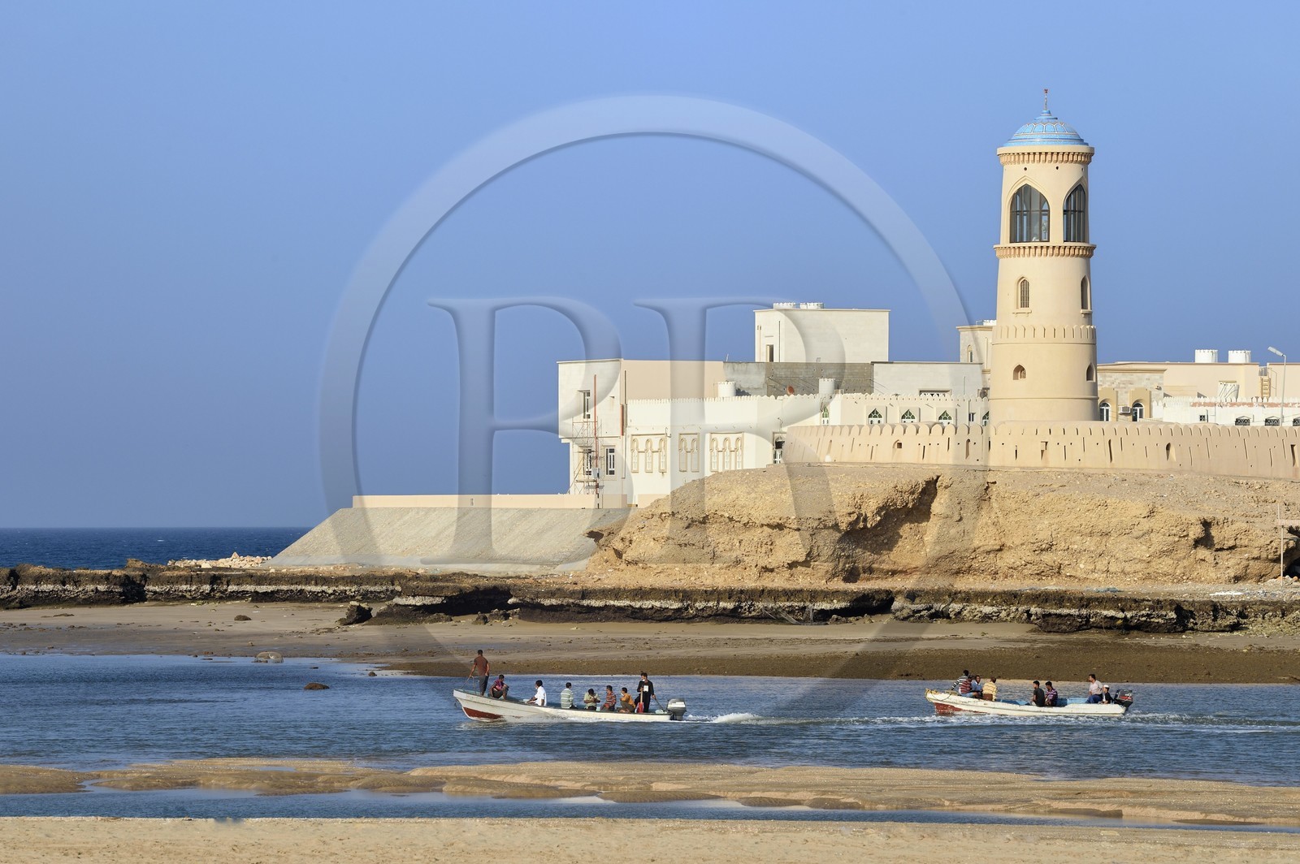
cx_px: 650
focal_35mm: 175
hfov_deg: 11.8
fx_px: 6314
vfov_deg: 7.8
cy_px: 432
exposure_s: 1/320
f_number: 11
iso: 200
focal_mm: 175
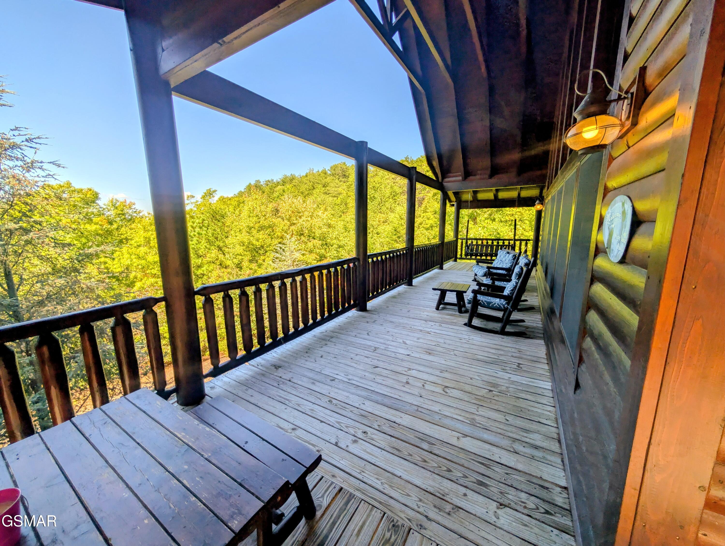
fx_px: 252
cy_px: 273
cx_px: 362
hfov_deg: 110.5
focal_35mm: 12
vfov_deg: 94.6
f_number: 1.7
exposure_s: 1/1783
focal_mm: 2.02
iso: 58
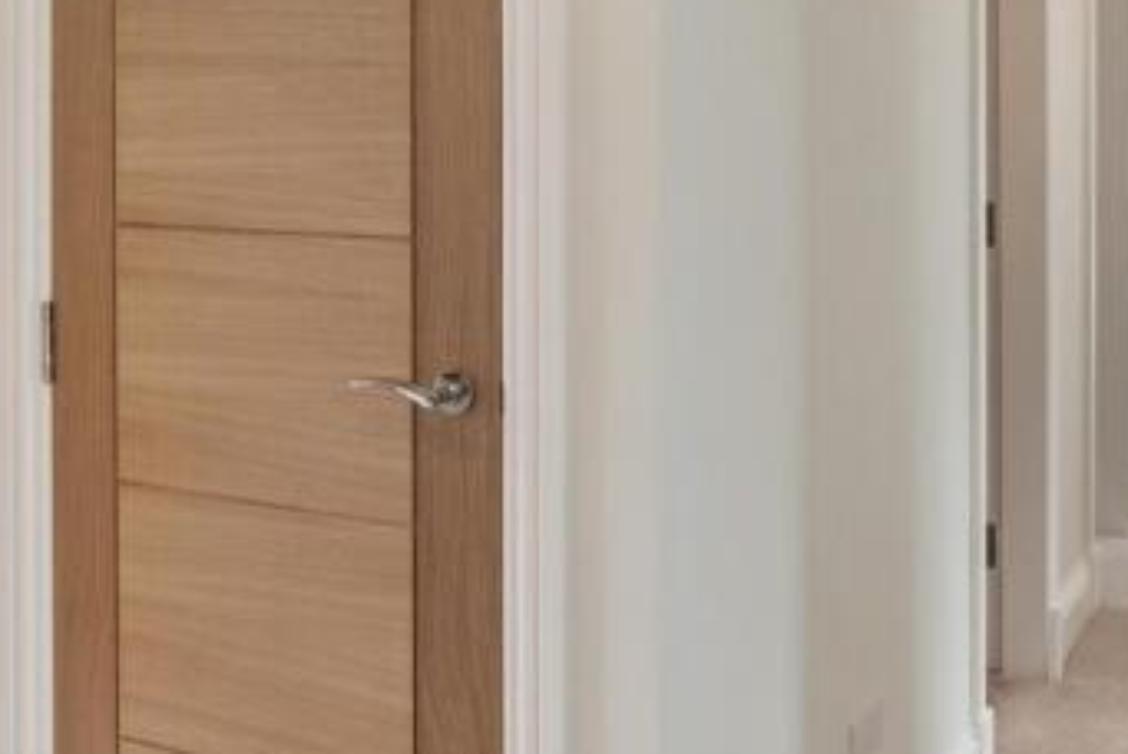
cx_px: 486
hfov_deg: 41.0
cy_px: 134
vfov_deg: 27.5
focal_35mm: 48
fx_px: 1505
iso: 640
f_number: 8
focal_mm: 16
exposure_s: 1/60
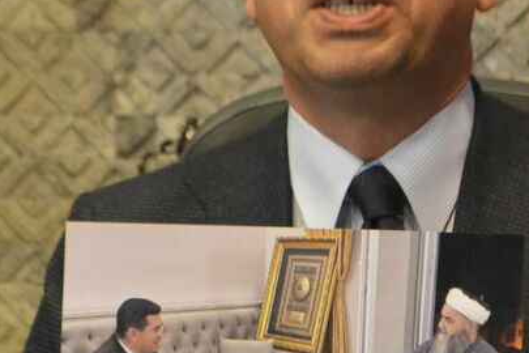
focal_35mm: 218
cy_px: 147
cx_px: 310
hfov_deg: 9.4
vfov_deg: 6.3
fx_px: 3203
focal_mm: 46
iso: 2500
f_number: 5.3
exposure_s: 1/60
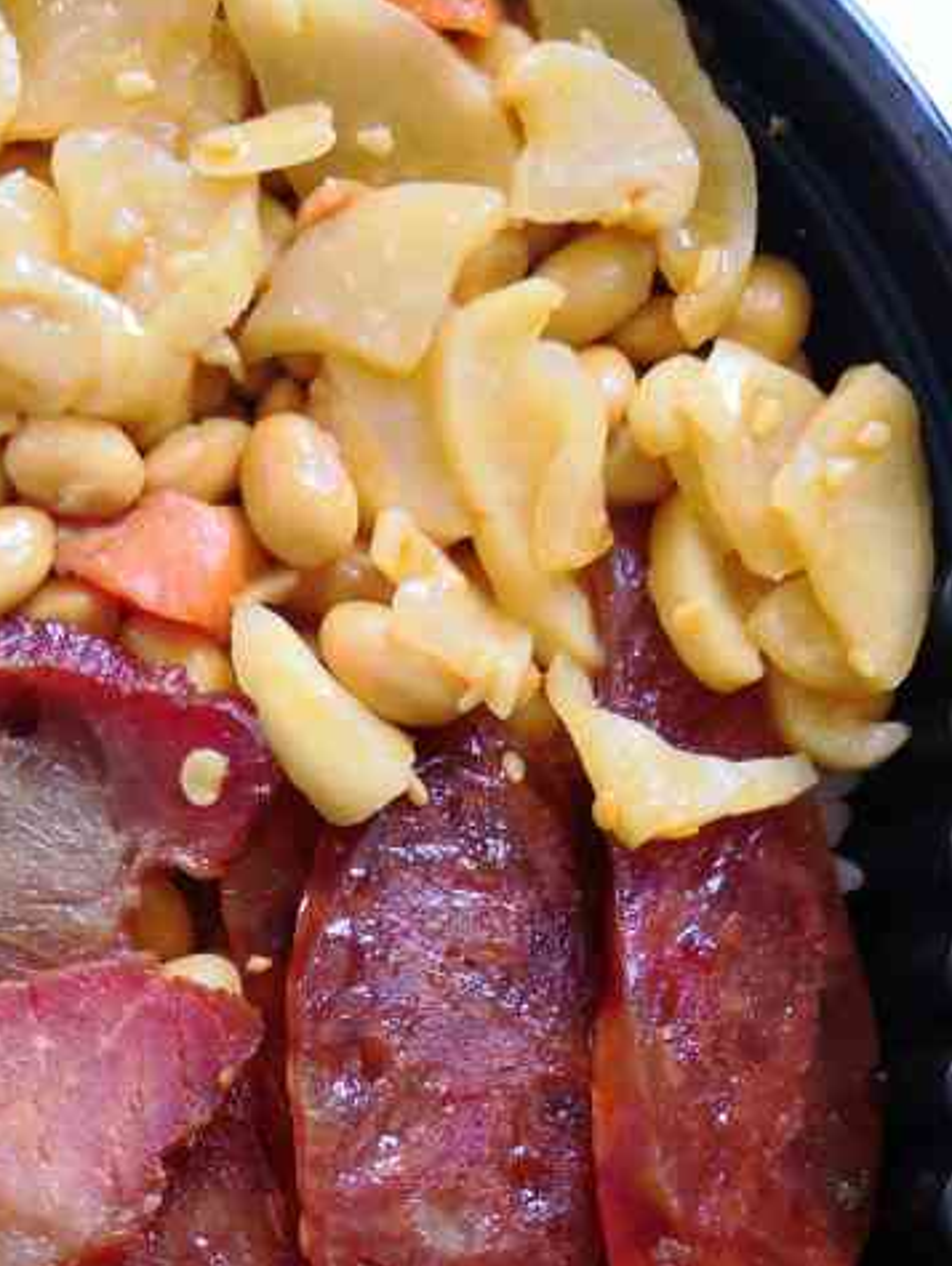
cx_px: 267
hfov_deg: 27.3
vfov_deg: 34.1
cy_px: 1153
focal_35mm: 53
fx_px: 1941
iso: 160
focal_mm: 3.95
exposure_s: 1/50
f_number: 1.8
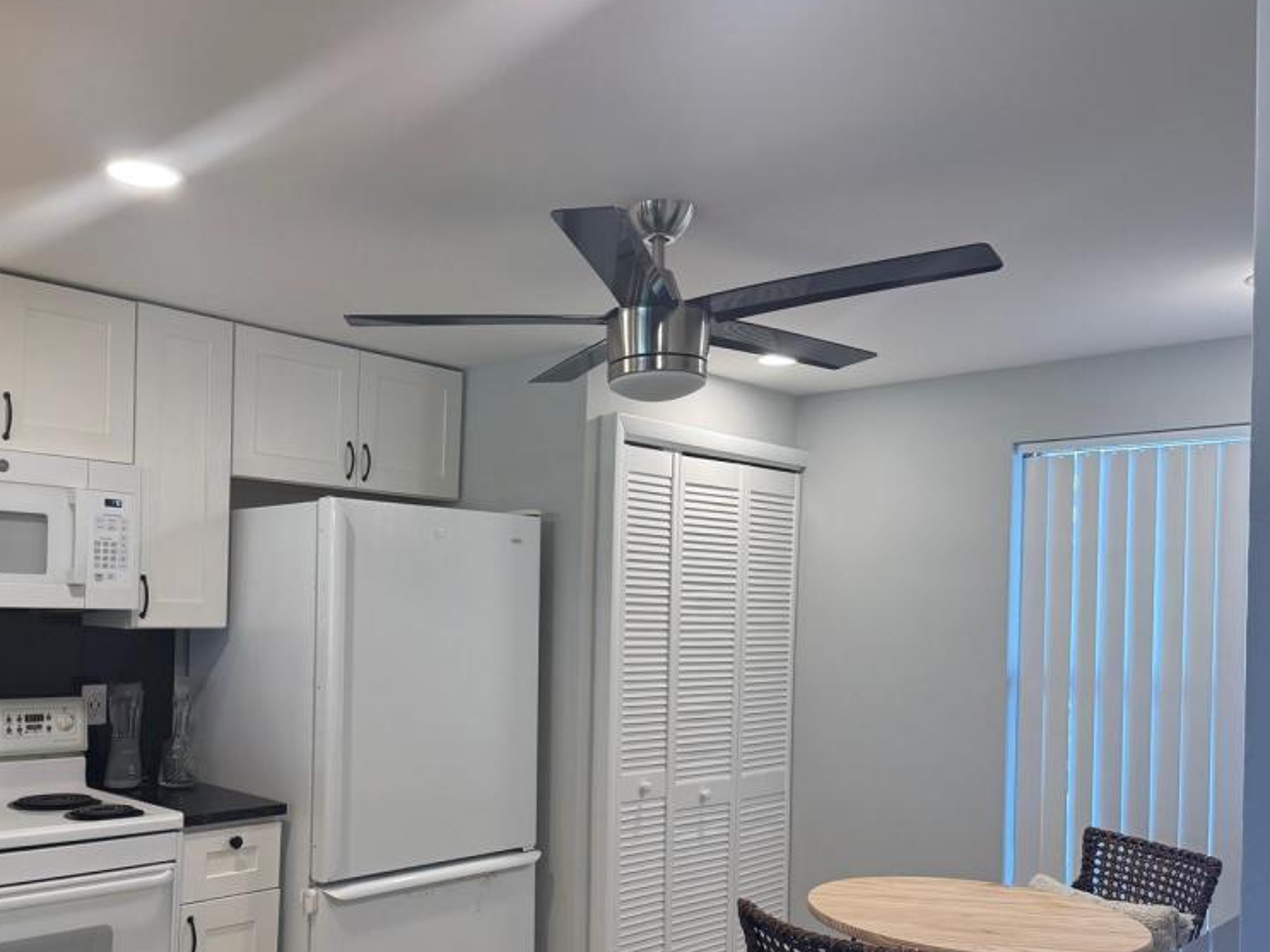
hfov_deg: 57.6
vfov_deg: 45.1
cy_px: 595
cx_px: 467
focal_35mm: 31
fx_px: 1137
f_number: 1.78
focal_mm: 6.76
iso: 125
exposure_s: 1/120
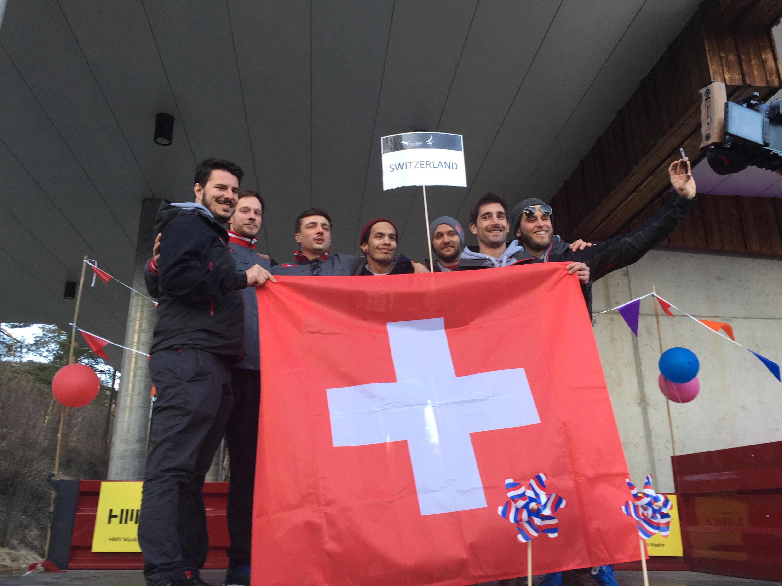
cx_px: 391
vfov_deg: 48.2
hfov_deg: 61.7
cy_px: 293
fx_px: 655
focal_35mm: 29
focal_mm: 4.15
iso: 32
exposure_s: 1/101
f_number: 2.2
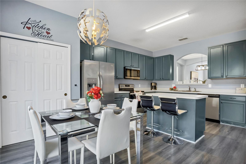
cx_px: 123
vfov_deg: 72.0
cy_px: 82
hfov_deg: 95.0
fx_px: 113
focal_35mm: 16
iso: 200
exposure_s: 1/5
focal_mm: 11
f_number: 10
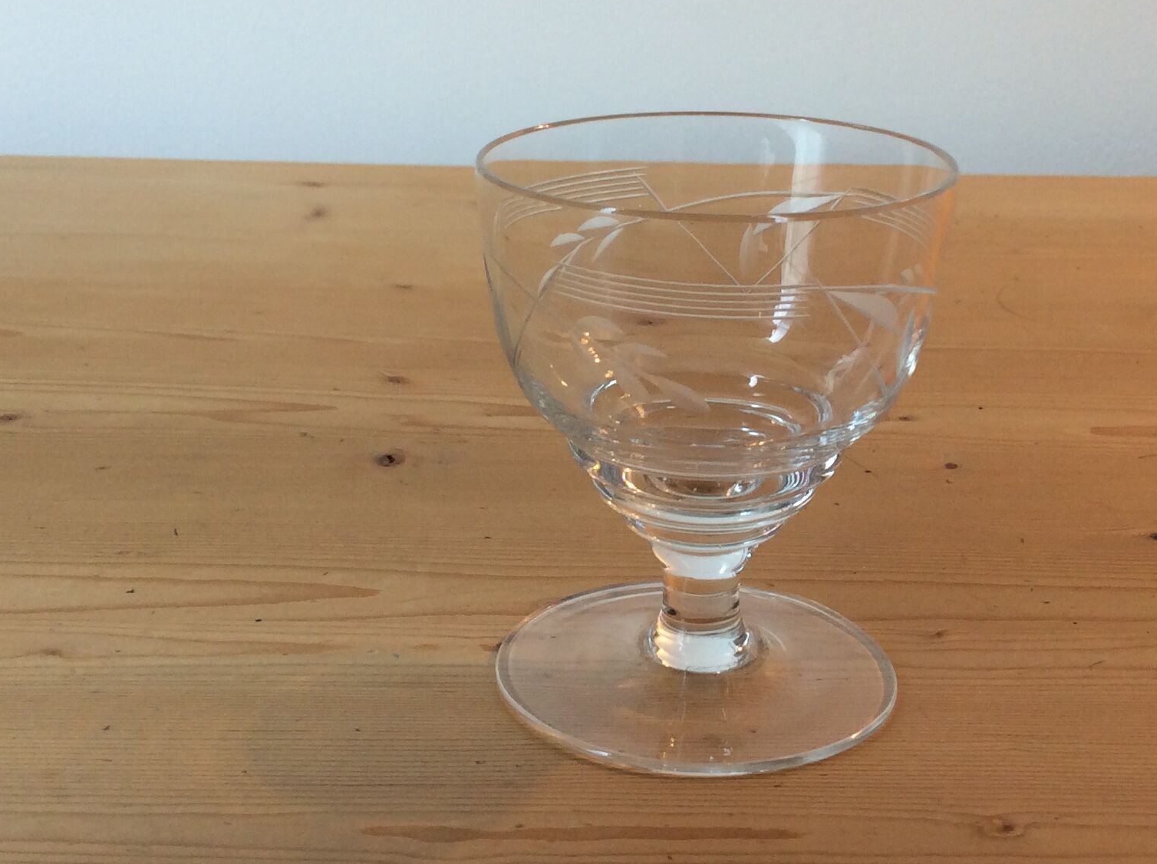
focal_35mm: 55
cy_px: 402
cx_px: 635
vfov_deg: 26.5
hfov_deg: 35.0
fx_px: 1835
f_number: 2.4
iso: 50
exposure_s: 1/50
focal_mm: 3.3
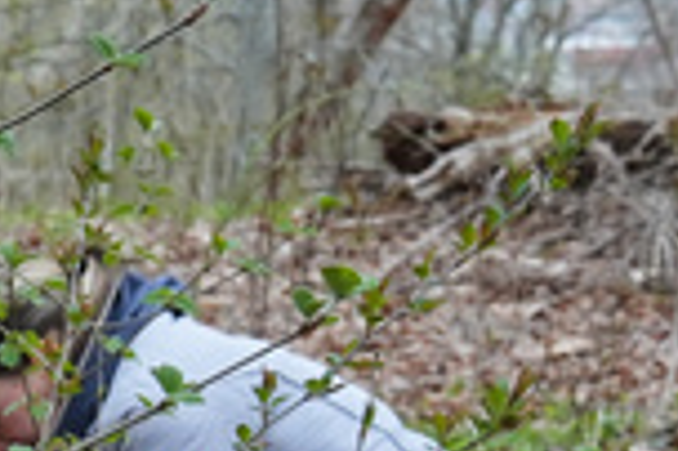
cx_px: -1468
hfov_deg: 7.5
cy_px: 1148
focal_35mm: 236
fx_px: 4440
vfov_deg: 5.6
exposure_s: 1/60
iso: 800
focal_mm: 35
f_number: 8
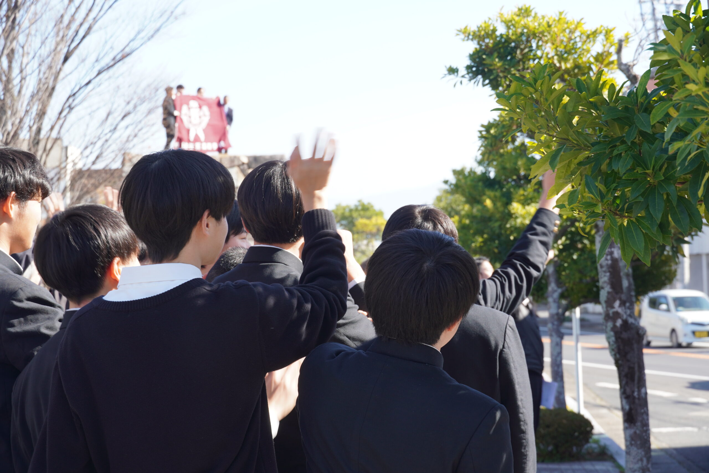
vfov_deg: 16.3
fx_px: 1654
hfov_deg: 24.2
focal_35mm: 84
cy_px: 236
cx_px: 354
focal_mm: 56
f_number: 6.3
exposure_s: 1/100
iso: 100
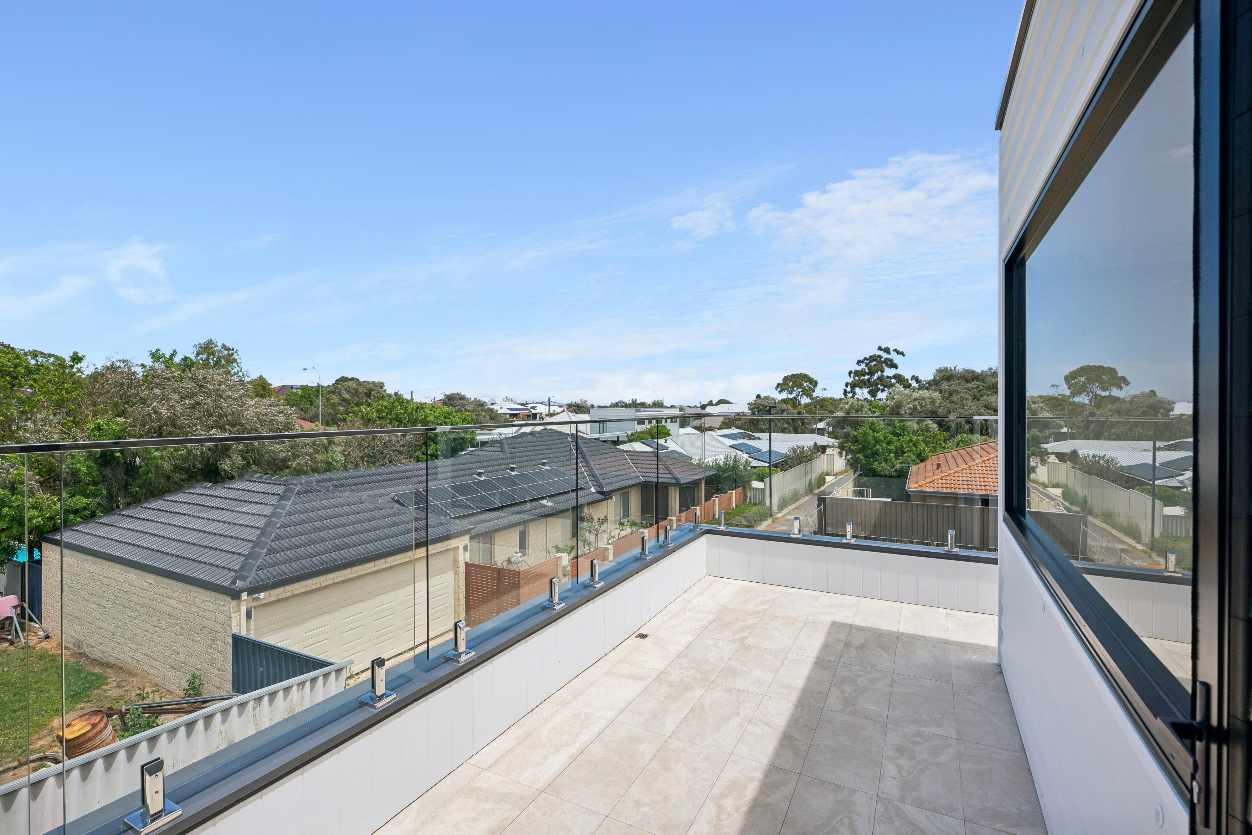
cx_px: 626
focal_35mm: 16
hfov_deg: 96.7
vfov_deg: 73.7
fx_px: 556
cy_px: 418
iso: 400
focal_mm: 16
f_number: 9
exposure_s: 1/2500
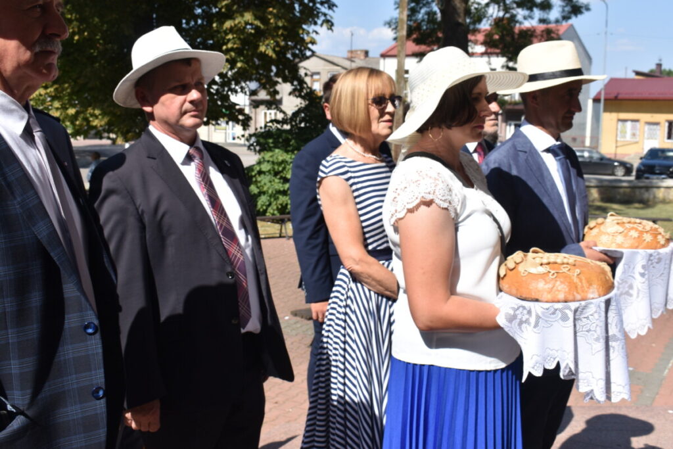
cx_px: 336
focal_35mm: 40
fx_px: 757
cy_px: 224
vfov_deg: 33.0
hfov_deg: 47.9
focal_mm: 27
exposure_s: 1/250
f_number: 8
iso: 100
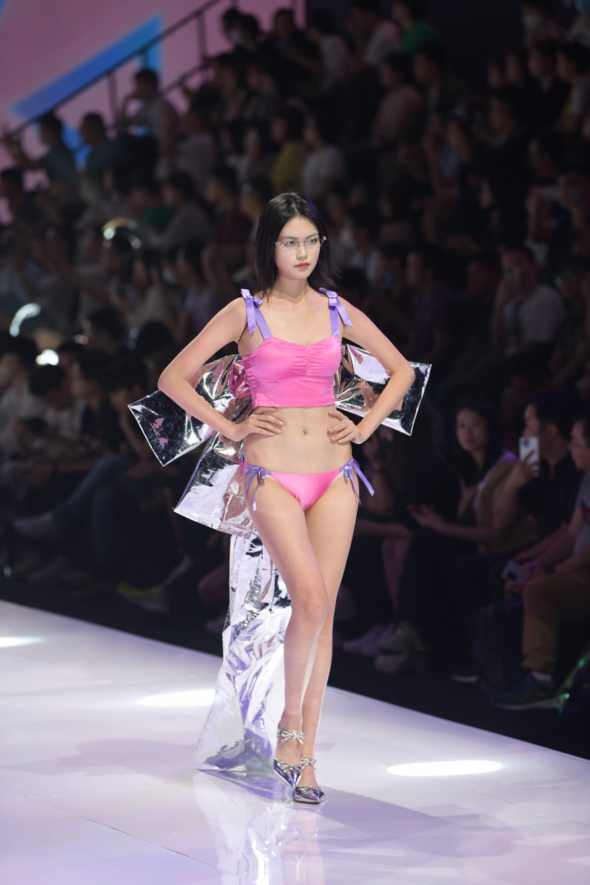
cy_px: 442
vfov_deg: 11.4
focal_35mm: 180
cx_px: 295
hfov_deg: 7.6
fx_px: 4424
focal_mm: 180
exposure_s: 1/500
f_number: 3.5
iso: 640
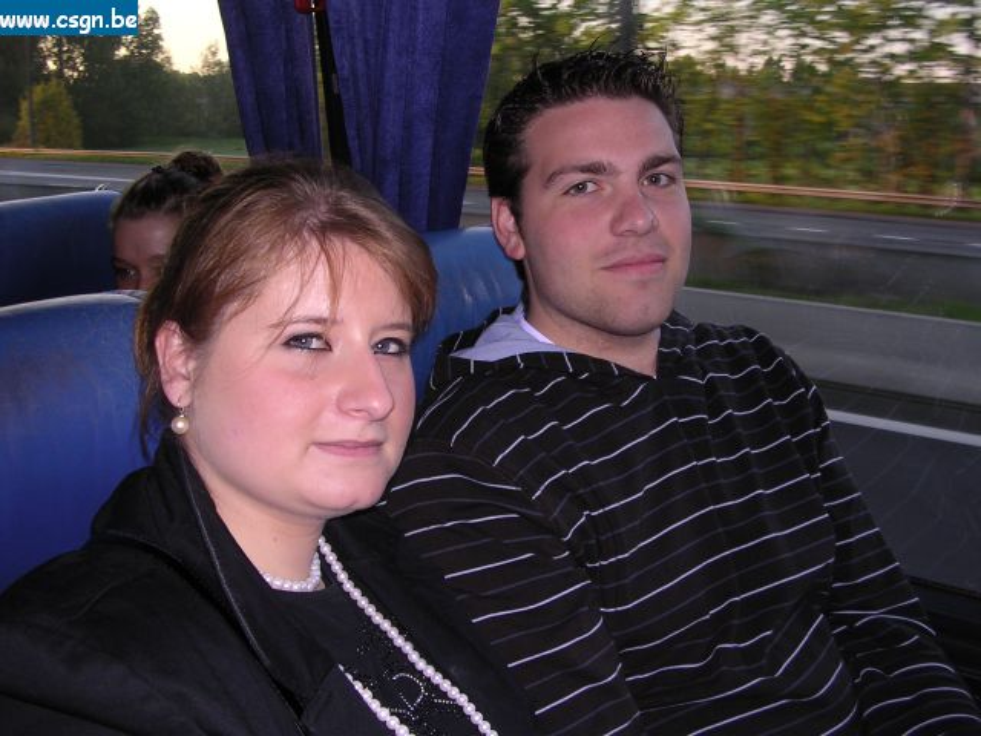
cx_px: 490
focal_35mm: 38
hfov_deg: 49.0
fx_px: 1077
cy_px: 368
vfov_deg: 37.7
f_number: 2.8
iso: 100
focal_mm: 5.8
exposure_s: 1/60.1
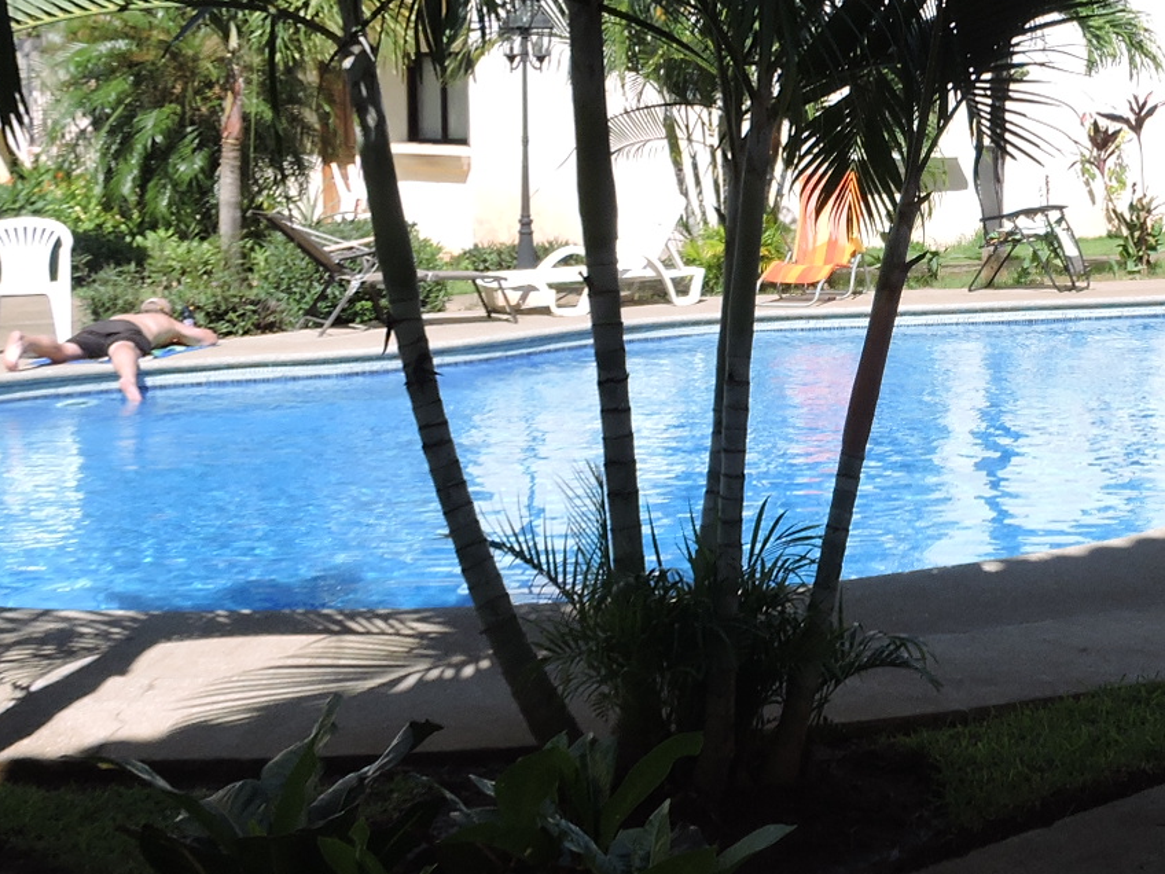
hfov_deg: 25.6
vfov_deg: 19.6
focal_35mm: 75
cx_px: 904
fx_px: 2524
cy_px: 295
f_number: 3.5
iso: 100
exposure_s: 1/800
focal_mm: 5
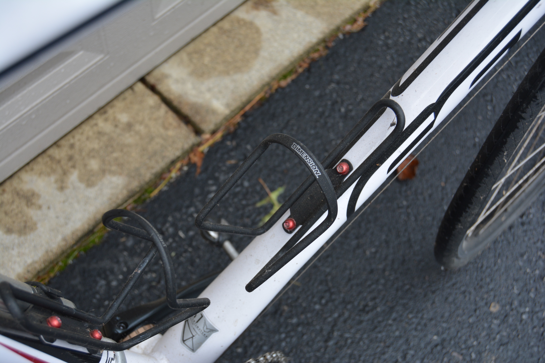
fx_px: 727
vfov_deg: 28.1
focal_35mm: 48
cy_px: 182
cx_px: 272
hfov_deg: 41.1
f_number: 5.6
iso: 400
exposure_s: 1/125
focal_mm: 32
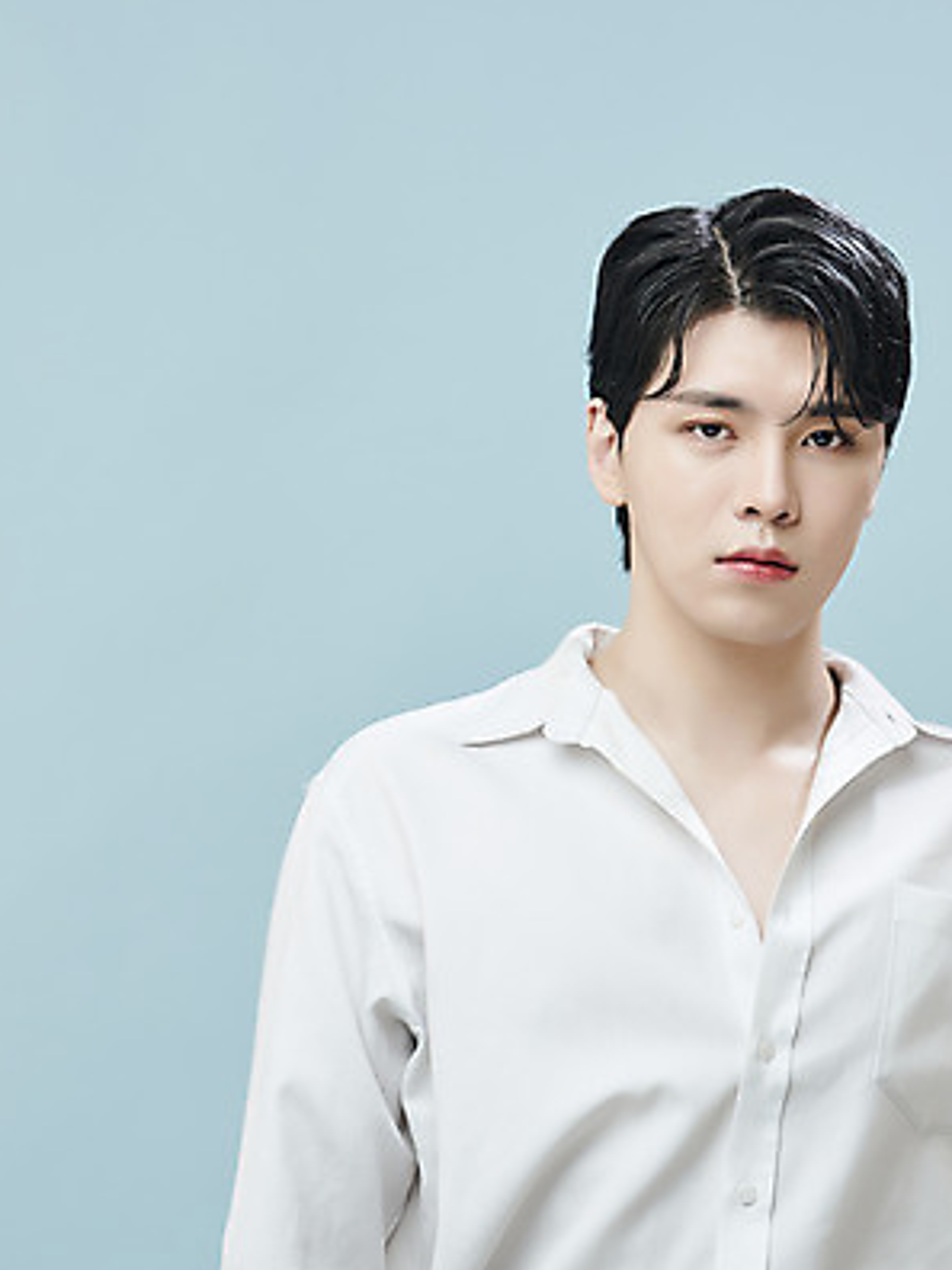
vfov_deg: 12.1
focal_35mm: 163
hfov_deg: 9.1
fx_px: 5977
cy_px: 638
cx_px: 643
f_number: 5.6
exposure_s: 1/125
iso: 50
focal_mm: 112
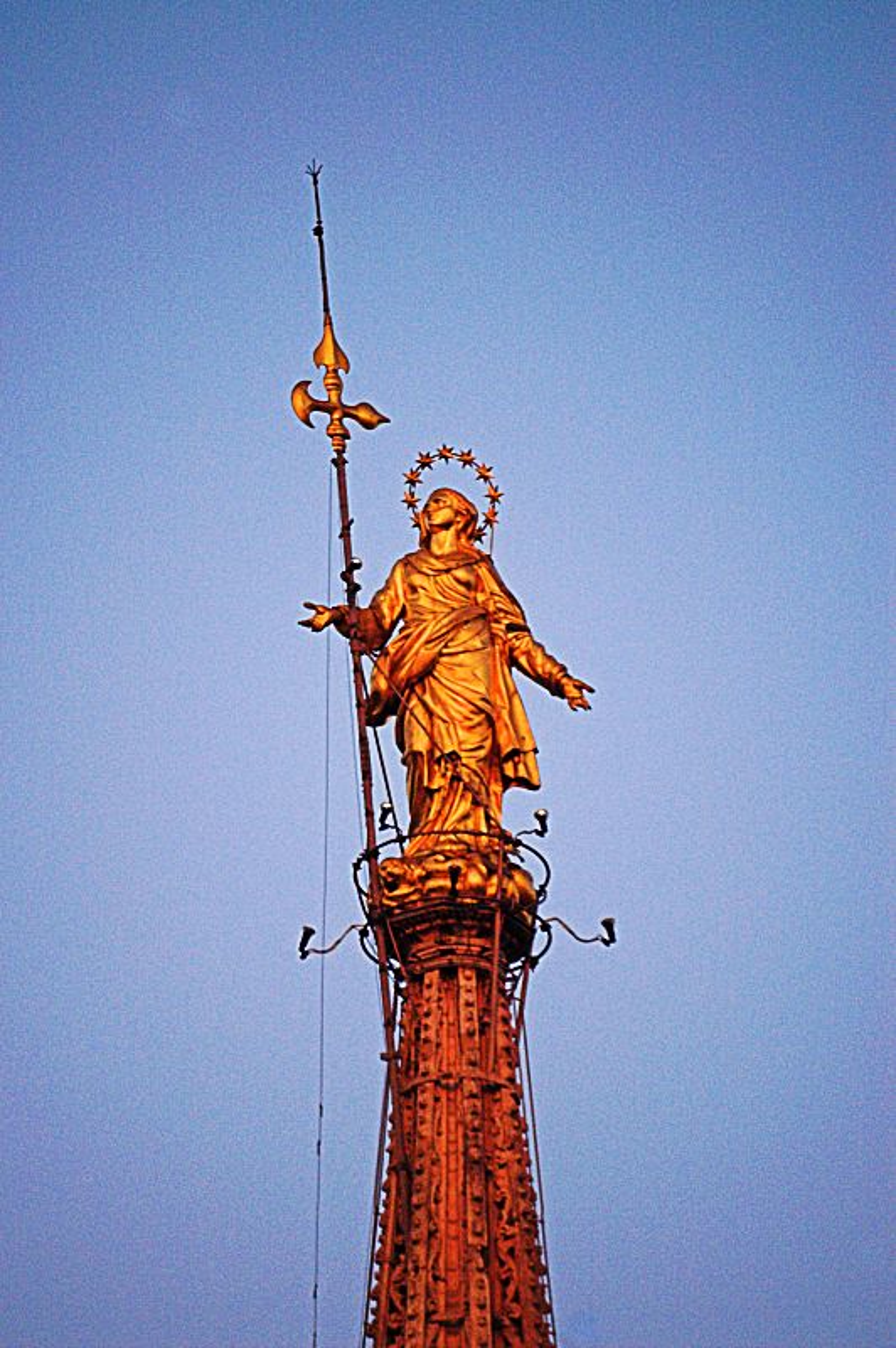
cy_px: 674
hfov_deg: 1.8
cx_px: 448
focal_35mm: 750
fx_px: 28046
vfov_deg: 2.8
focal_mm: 500
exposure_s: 1/500
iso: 400
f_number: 8
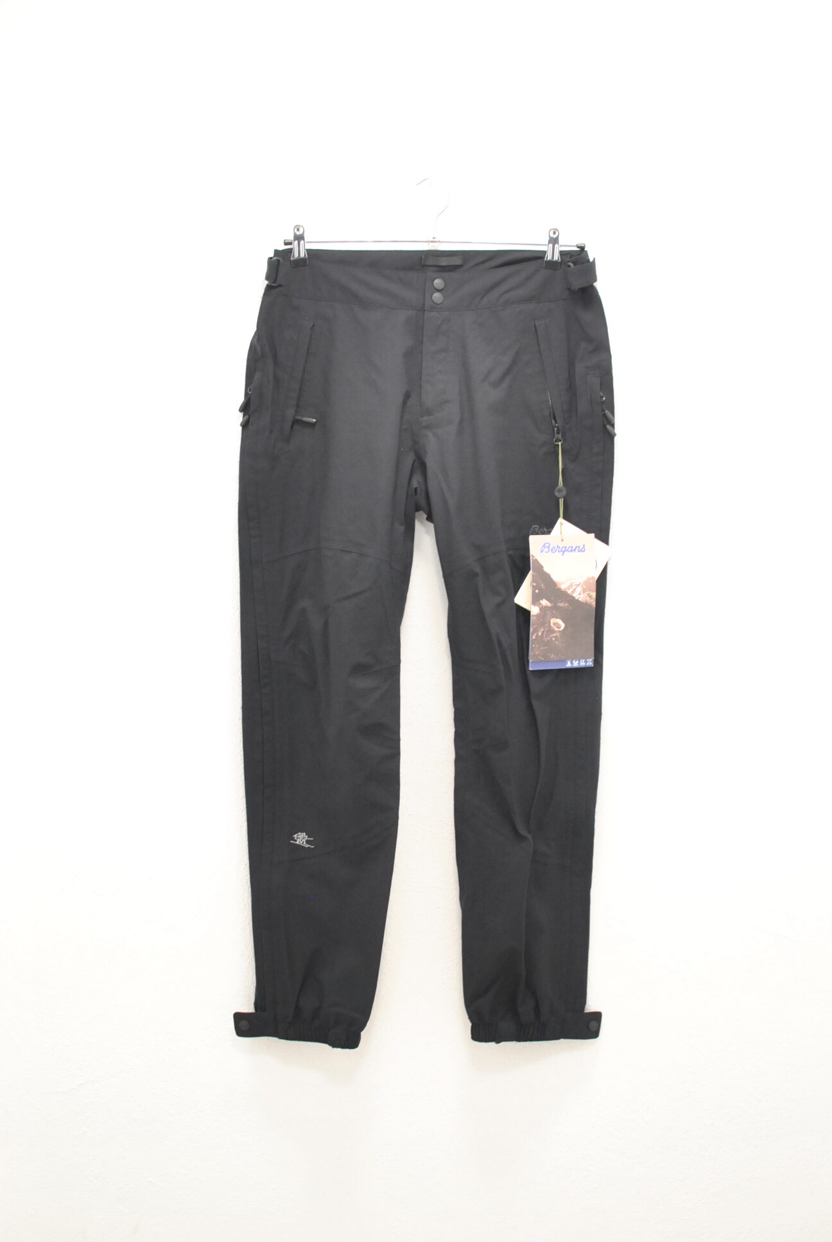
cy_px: 621
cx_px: 416
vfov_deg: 37.8
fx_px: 1815
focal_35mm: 52
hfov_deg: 25.8
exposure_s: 1/60
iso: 800
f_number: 4
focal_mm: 35
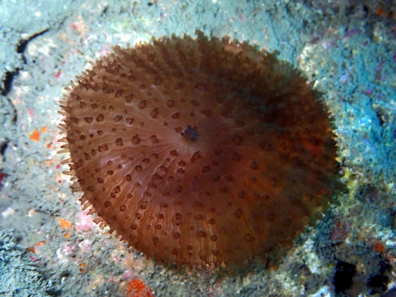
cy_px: 148
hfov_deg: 56.8
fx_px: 366
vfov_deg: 44.2
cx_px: 198
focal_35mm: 32
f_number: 3.2
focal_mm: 5.87
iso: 200
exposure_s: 1/60
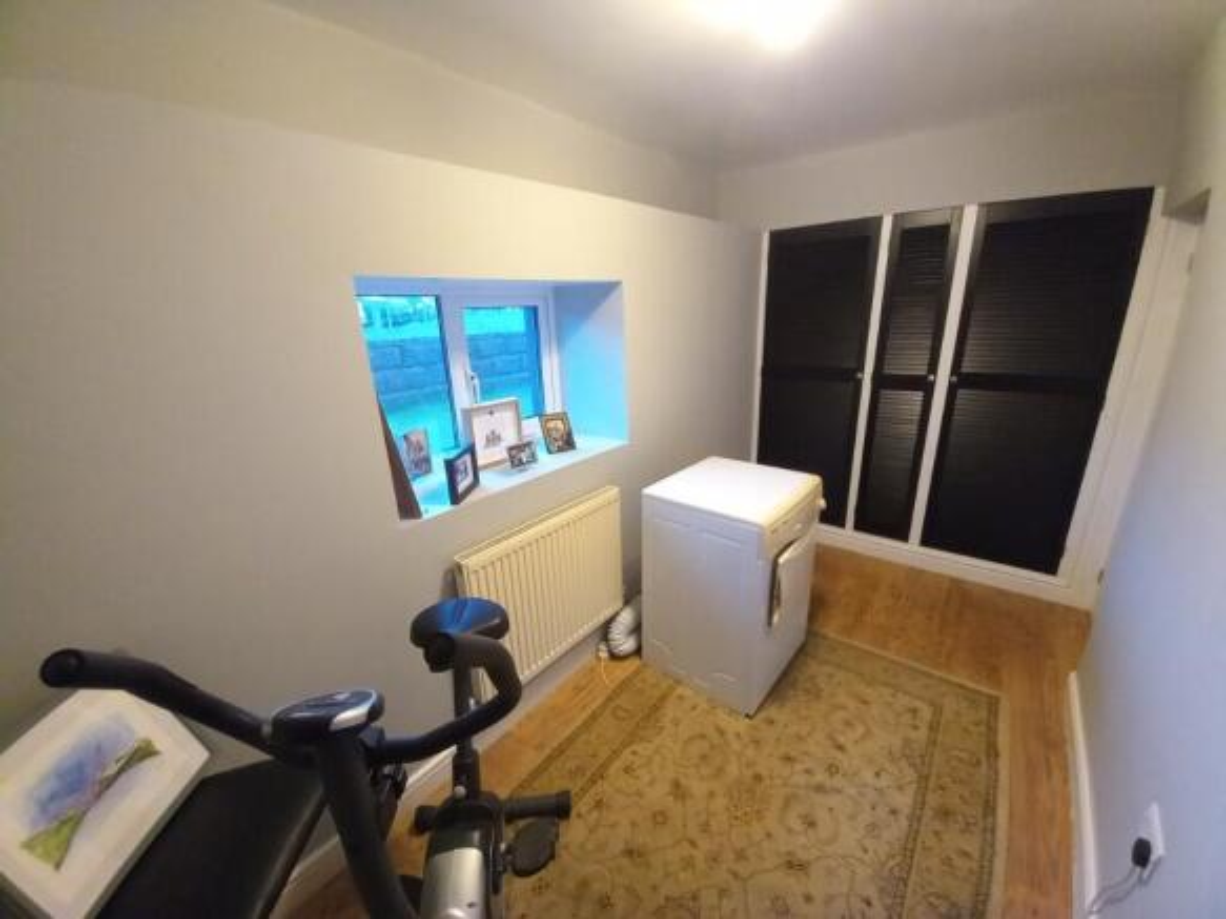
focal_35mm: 13
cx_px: 613
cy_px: 460
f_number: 2.2
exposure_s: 1/25
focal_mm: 1.13
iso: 250
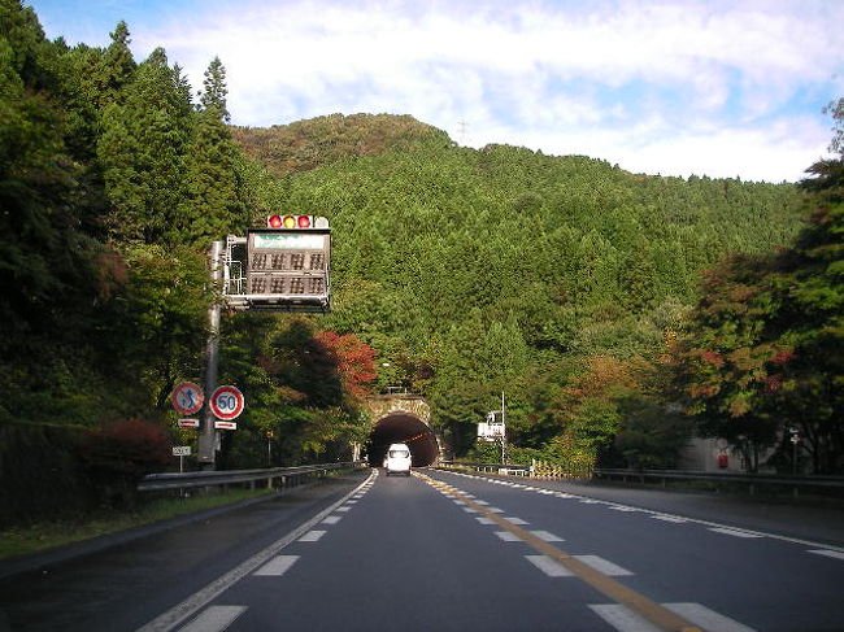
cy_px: 316
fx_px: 926
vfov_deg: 37.7
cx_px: 422
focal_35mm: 38
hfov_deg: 49.0
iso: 50
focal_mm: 6.3
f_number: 3.3
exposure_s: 1/204
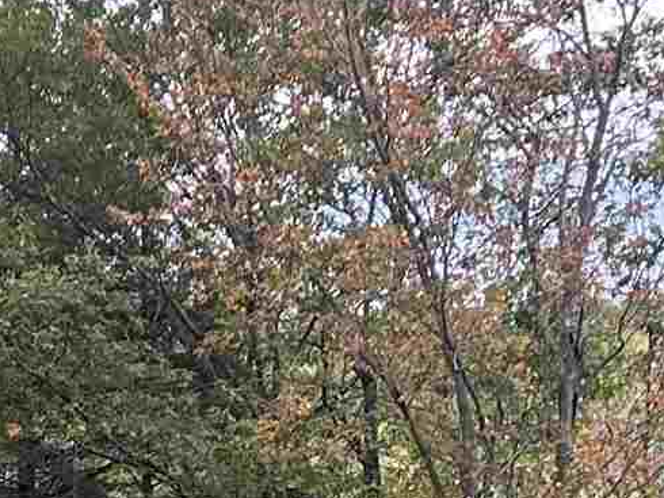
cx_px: -111
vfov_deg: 8.3
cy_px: 1264
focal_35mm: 163
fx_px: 3128
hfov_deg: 11.9
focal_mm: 5.7
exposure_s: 1/478
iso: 50
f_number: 1.5
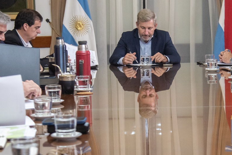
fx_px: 728
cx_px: 159
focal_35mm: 113
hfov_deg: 18.0
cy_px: 55
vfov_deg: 12.1
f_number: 4
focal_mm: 46
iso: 1600
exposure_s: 1/250
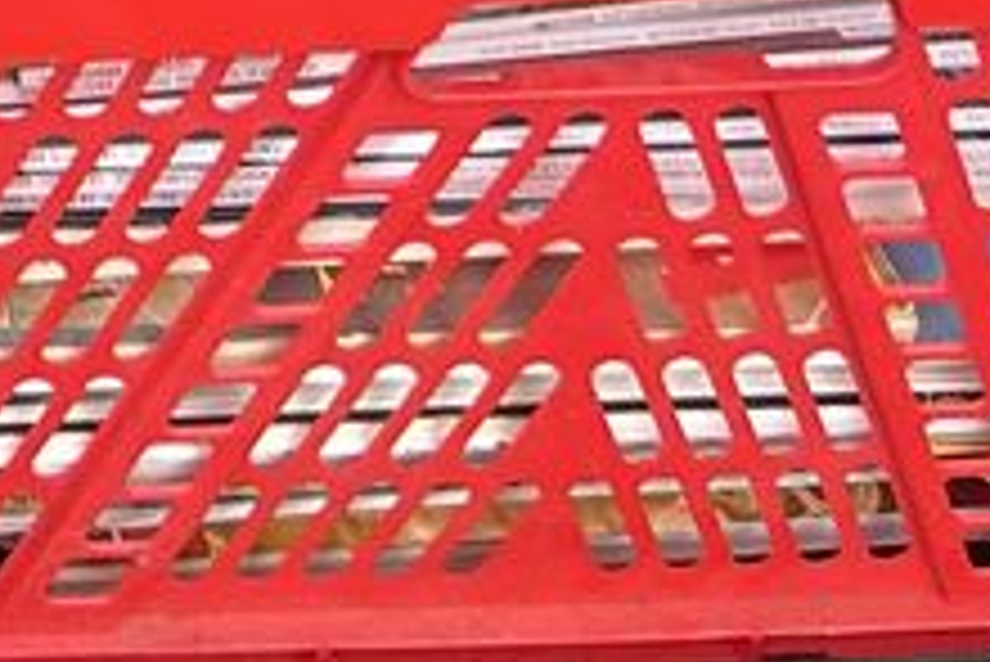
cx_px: -724
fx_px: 3385
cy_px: -1022
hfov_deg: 14.8
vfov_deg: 9.6
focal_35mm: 123
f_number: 1.5
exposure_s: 1/121
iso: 100
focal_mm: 5.7
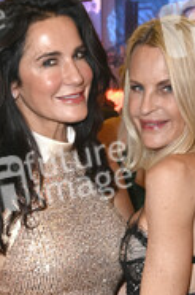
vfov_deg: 28.3
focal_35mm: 69
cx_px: 97
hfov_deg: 19.6
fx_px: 564
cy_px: 259
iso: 2000
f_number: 5.6
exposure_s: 1/30
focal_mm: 32
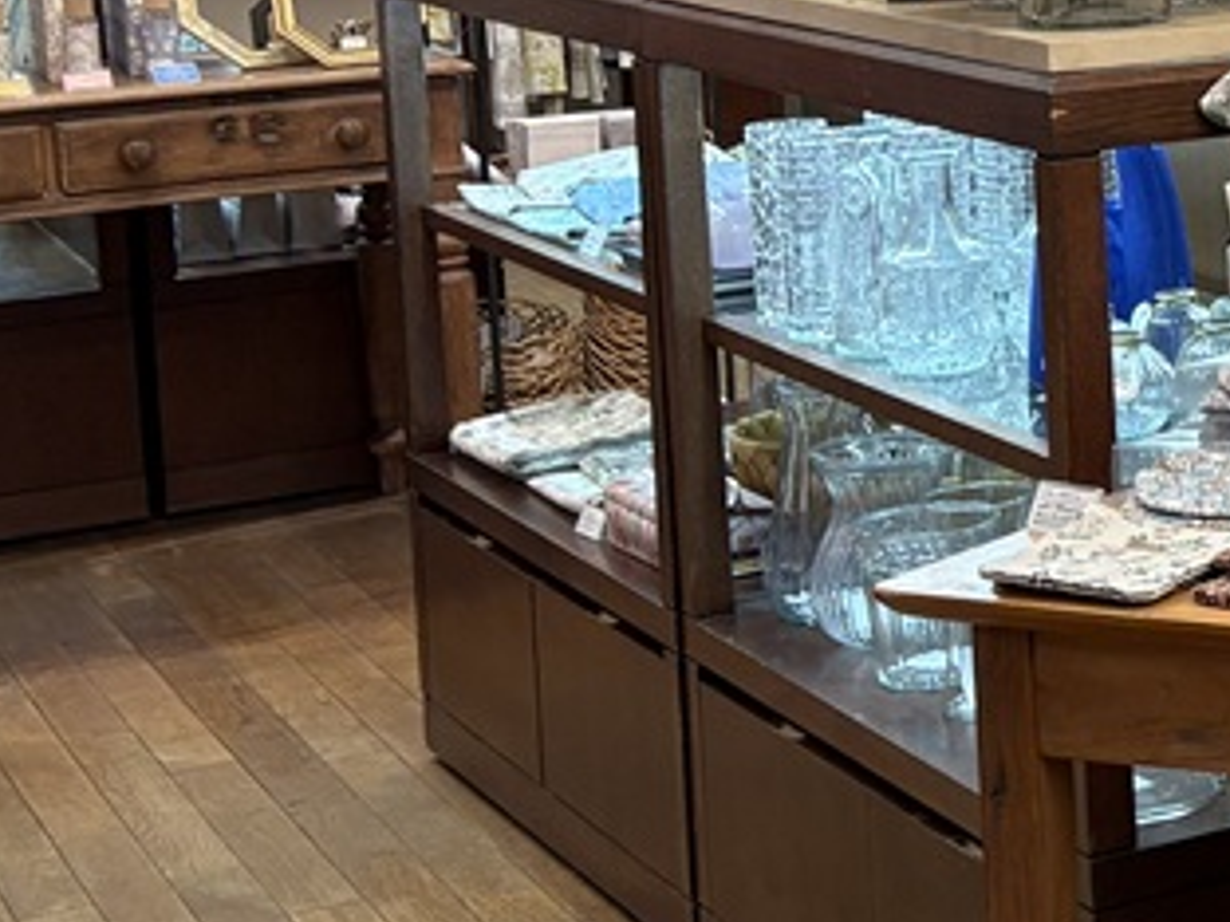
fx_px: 3553
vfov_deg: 14.5
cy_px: -43
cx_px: 2196
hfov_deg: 16.5
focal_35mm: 100
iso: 125
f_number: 1.6
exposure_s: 1/100
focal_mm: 5.96
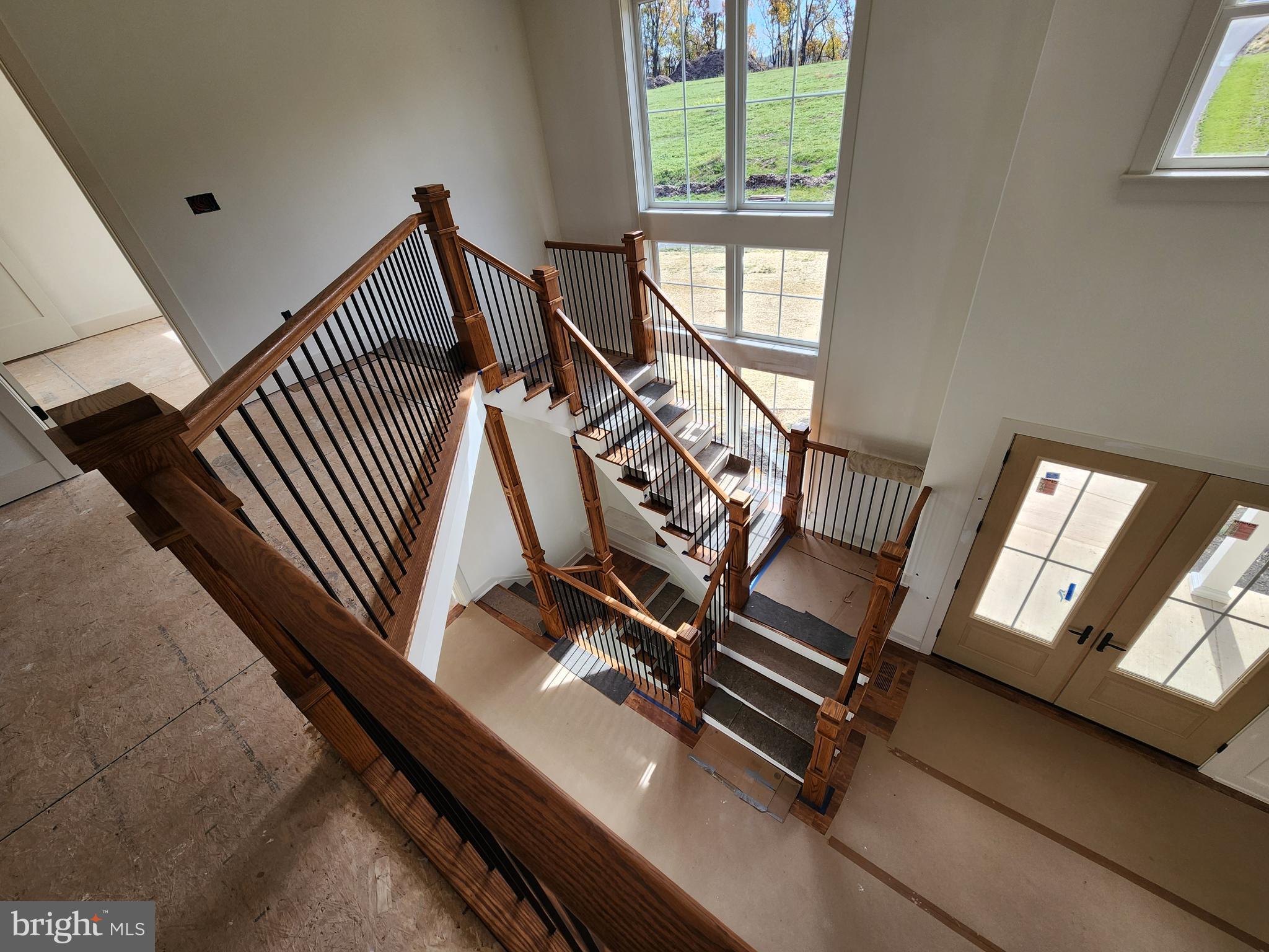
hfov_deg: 106.2
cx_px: 634
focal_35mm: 13
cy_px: 476
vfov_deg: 89.9
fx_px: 477
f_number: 2.2
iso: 50
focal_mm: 2.2
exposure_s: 1/237
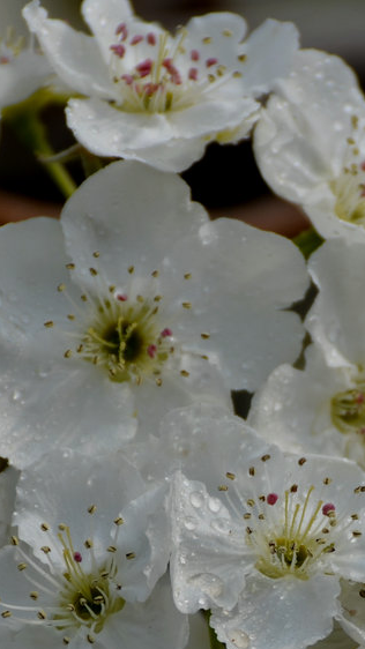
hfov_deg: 1.7
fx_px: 12237
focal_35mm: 711
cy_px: 546
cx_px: 347
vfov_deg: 3.0
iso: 100
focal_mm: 170
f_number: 5
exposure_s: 1/1250
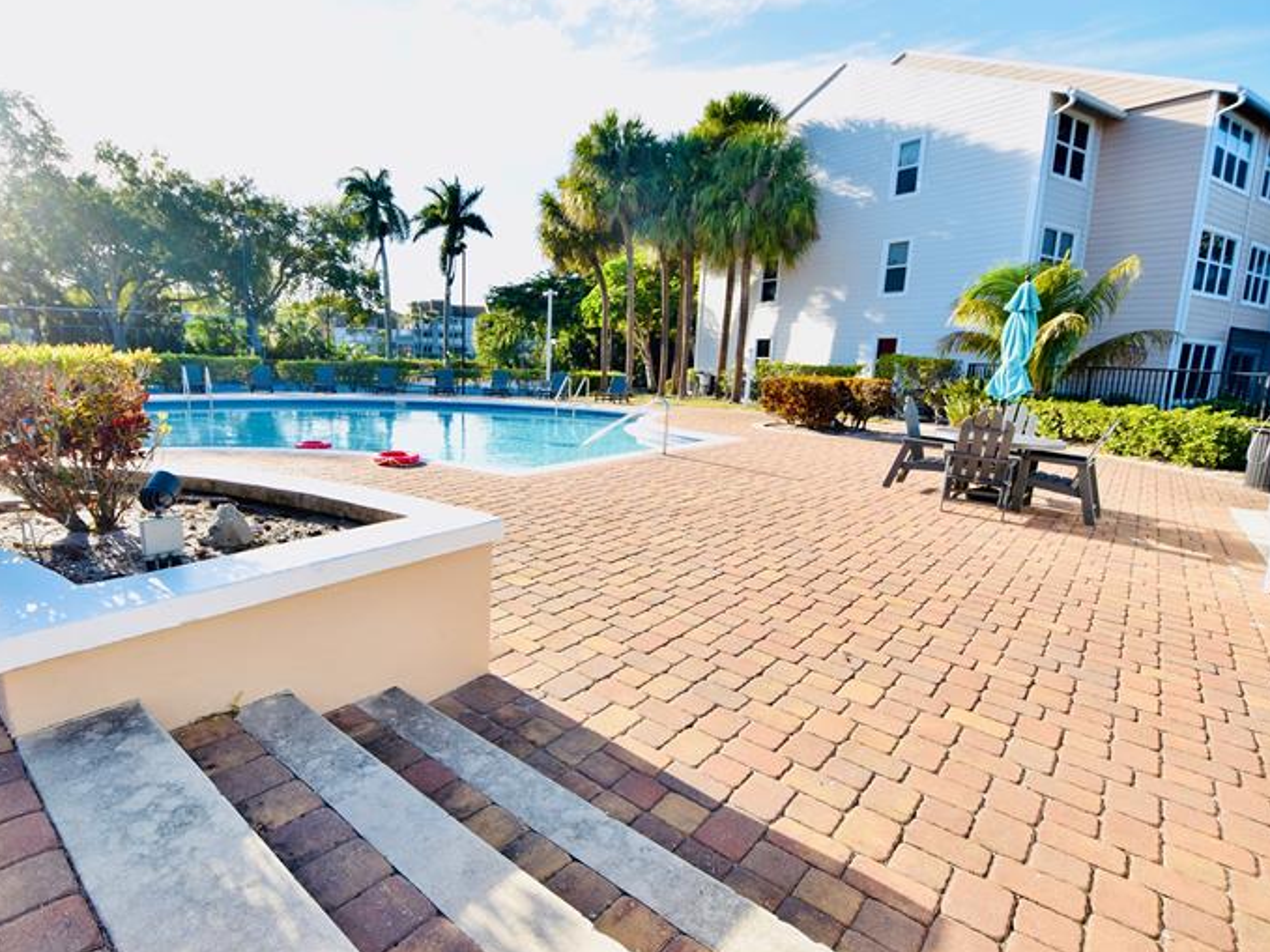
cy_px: 469
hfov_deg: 90.3
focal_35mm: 17
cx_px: 531
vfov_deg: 74.7
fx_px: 624
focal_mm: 10
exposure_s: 1/200
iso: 100
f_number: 5.6
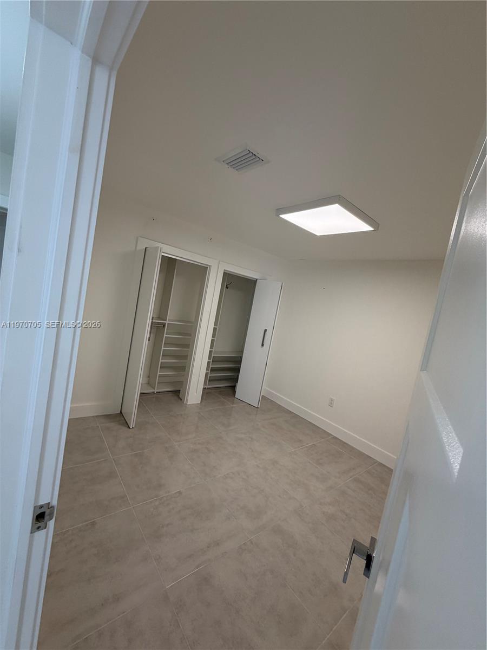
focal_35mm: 14
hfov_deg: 85.7
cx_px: 244
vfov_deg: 102.1
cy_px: 325
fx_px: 263
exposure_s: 1/120
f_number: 2.2
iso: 100
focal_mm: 2.22
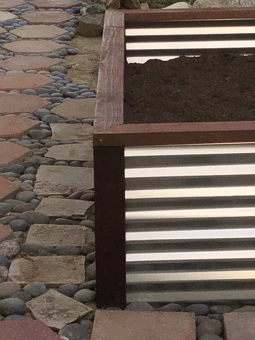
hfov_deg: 13.4
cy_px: 101
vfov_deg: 17.8
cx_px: 191
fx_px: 1080
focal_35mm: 110
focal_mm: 3.99
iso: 20
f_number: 1.8
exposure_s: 1/463
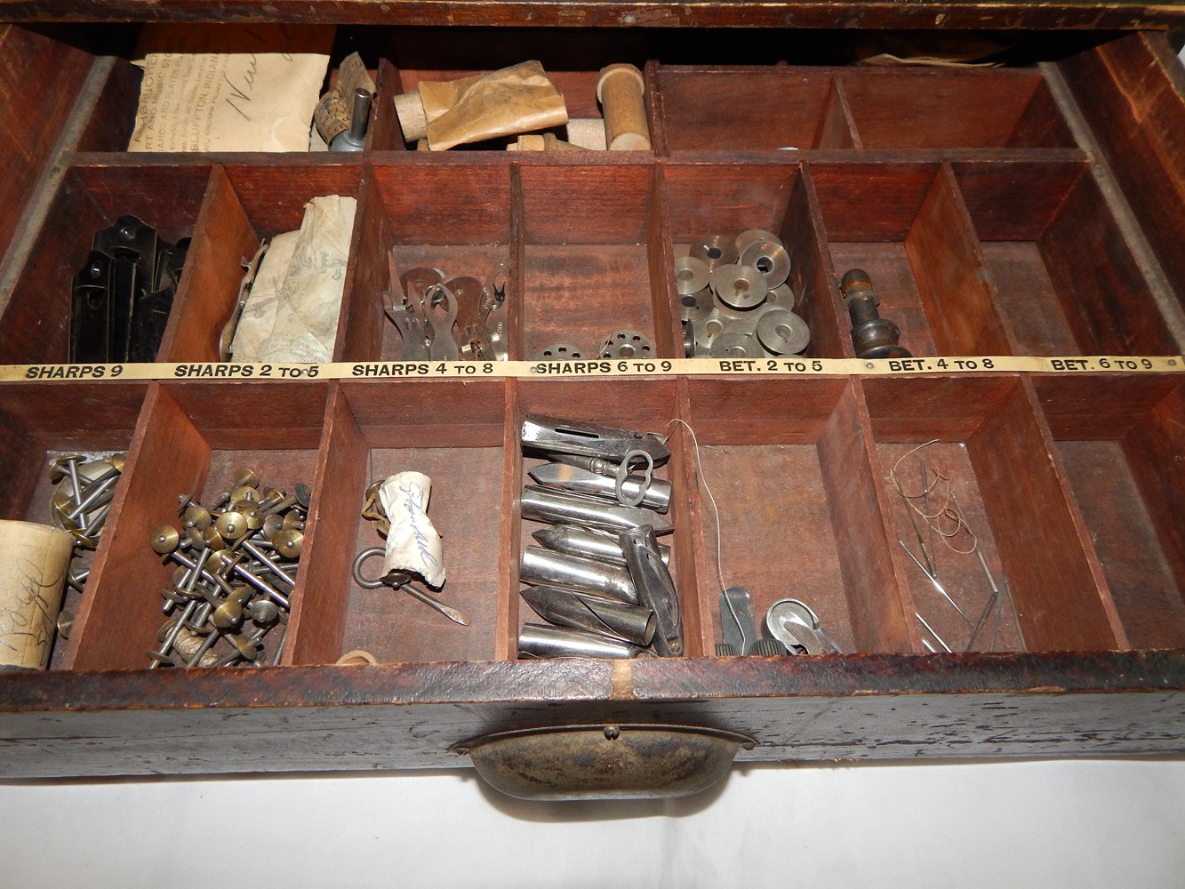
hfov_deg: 73.9
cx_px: 592
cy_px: 444
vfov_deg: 58.9
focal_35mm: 23
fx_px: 787
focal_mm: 4.1
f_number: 6
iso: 200
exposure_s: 1/30
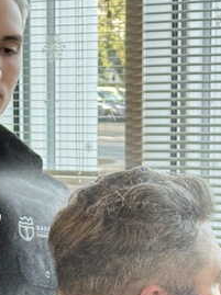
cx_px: 88
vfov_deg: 10.6
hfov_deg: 8.1
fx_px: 1561
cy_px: 347
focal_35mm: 183
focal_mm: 6.76
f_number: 1.78
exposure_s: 1/105
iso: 100
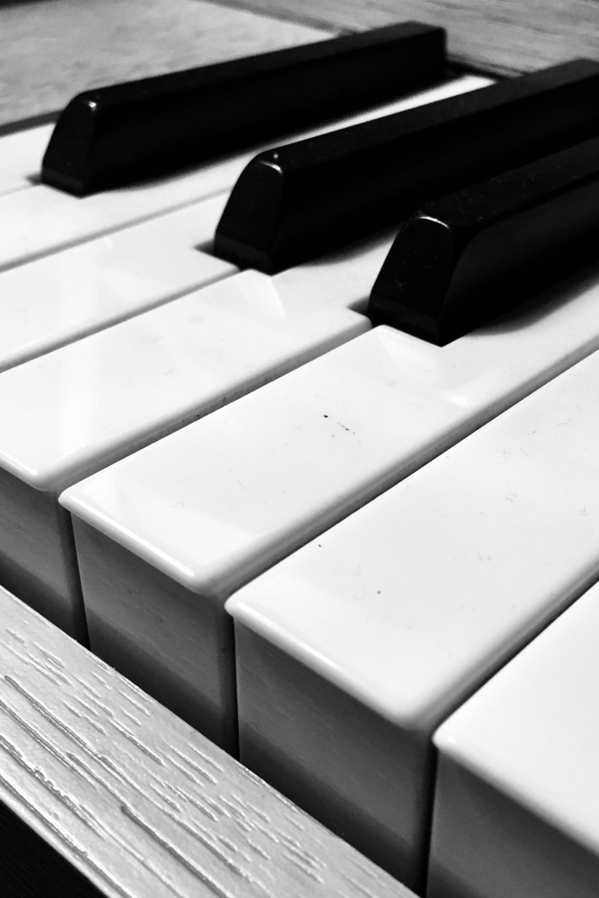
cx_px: 363
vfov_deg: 45.4
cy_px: 464
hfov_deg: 31.1
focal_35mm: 43
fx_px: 1073
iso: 160
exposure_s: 1/33
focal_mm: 4.15
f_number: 2.2
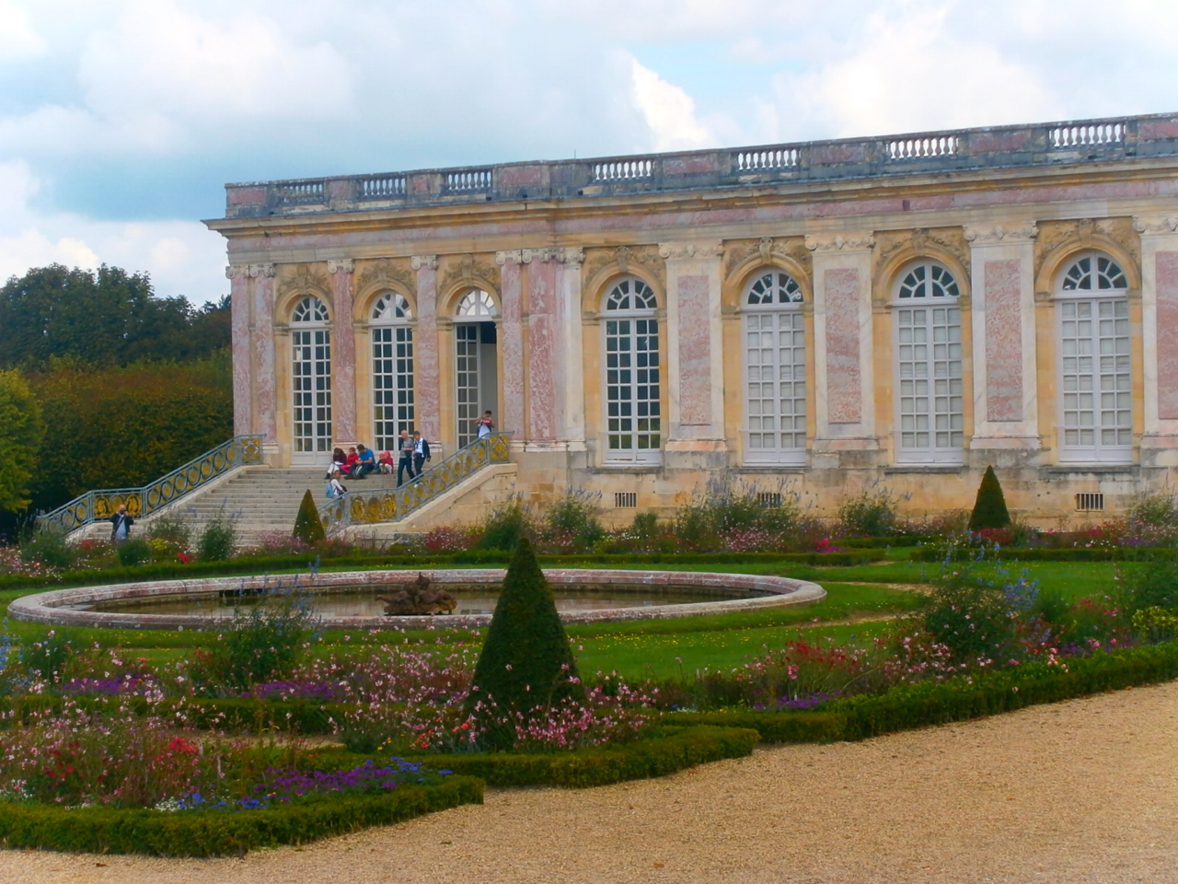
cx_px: 589
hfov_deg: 22.5
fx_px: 2961
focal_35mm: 87
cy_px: 442
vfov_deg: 17.0
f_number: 4.9
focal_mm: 15.4
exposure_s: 1/400
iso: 80
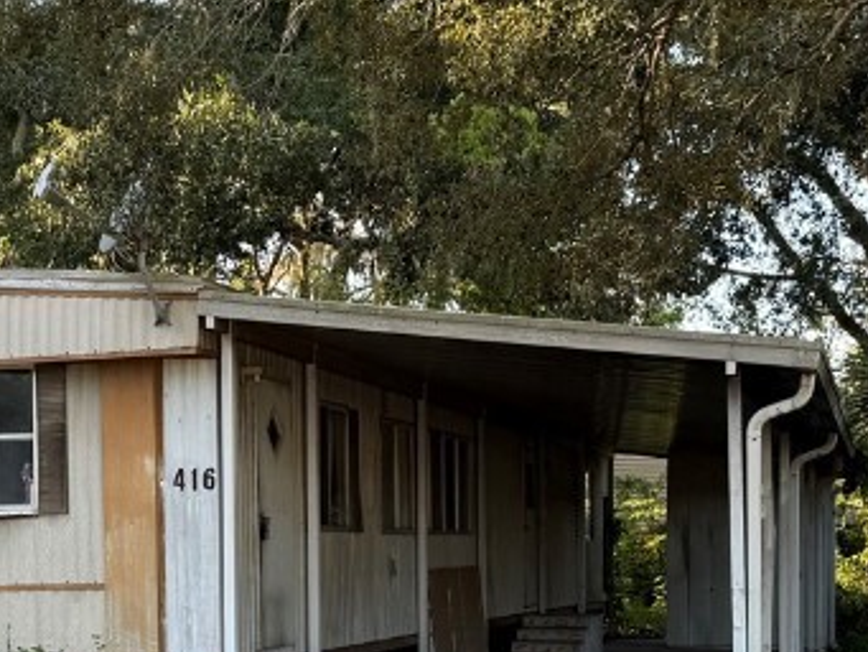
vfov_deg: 20.0
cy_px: 606
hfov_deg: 26.7
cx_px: 221
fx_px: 1806
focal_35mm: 72
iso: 80
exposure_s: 1/299
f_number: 1.78
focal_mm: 6.76
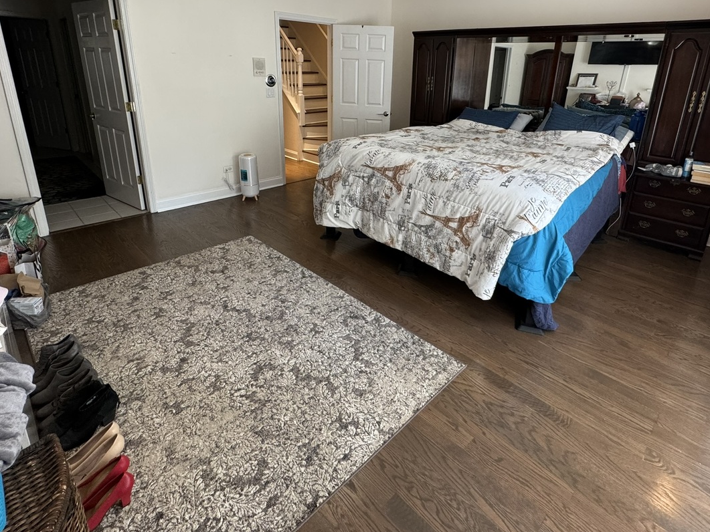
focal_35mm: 19
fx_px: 390
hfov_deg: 84.5
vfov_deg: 67.3
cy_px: 188
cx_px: 385
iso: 250
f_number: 2.2
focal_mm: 2.22
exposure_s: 1/120
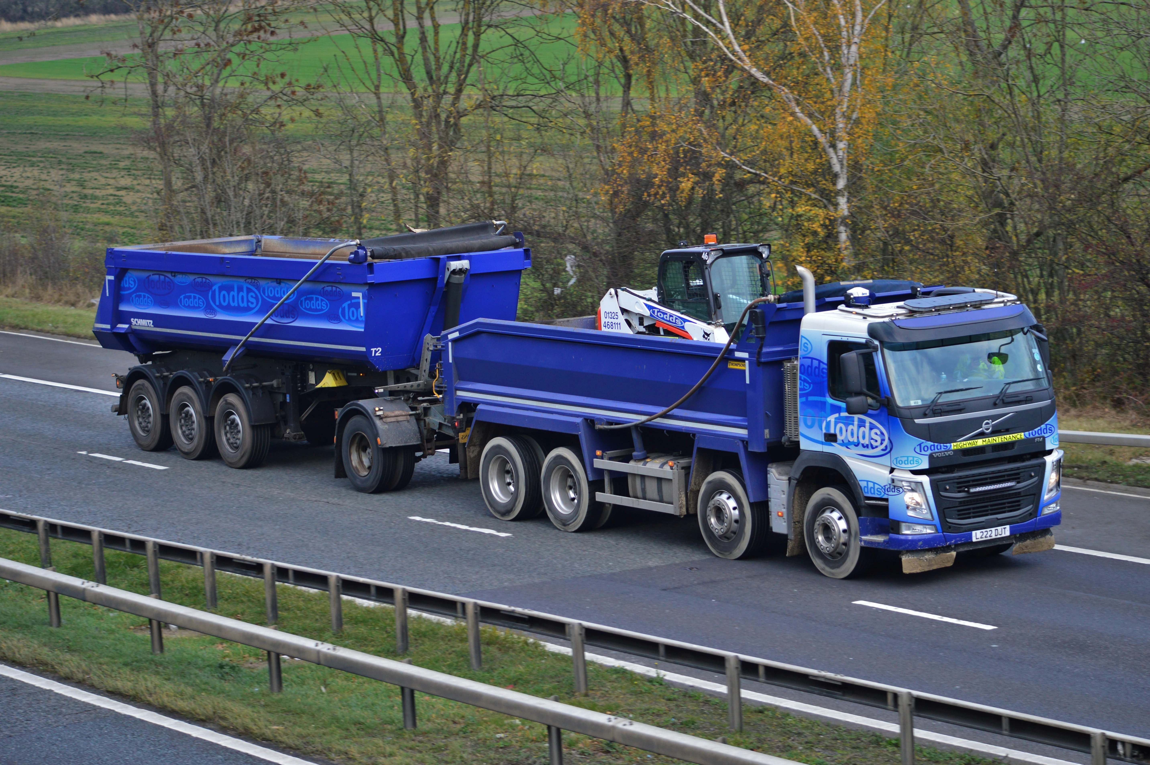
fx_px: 3735
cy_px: 382
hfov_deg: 17.5
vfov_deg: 11.7
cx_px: 575
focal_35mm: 117
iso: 400
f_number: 4.5
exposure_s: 1/400
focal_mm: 78
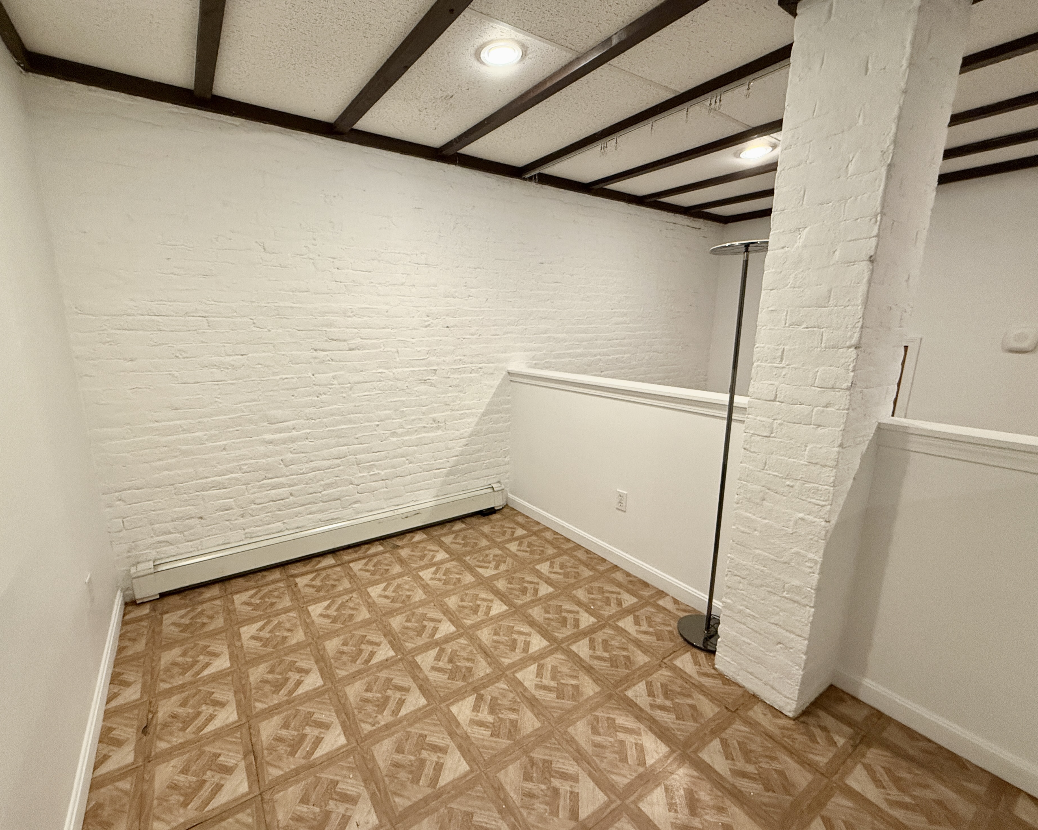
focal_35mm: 15
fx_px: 461
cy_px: 422
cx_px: 483
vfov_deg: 84.0
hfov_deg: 96.6
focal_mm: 2.22
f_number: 2.2
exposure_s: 1/60
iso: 200
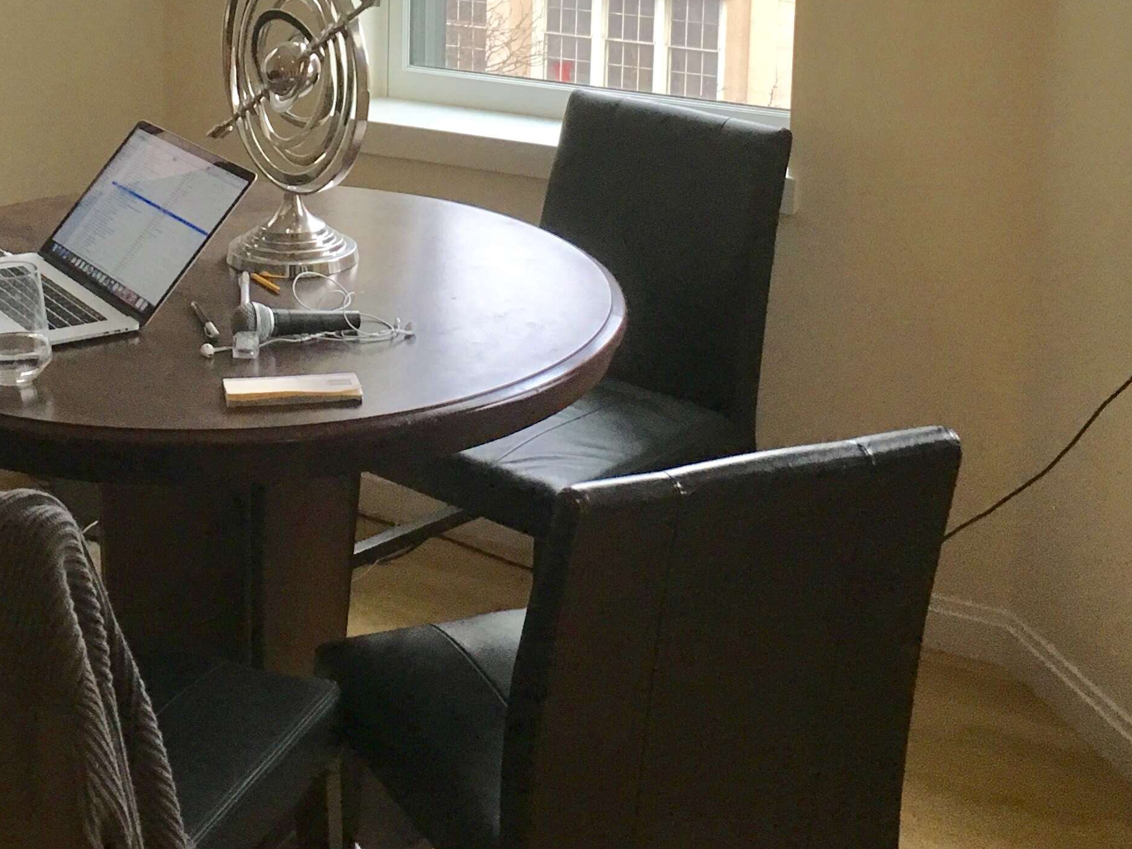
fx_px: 2060
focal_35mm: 63
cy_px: 16
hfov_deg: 30.5
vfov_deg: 22.5
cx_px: 368
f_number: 2.2
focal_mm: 4.15
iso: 40
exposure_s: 1/30
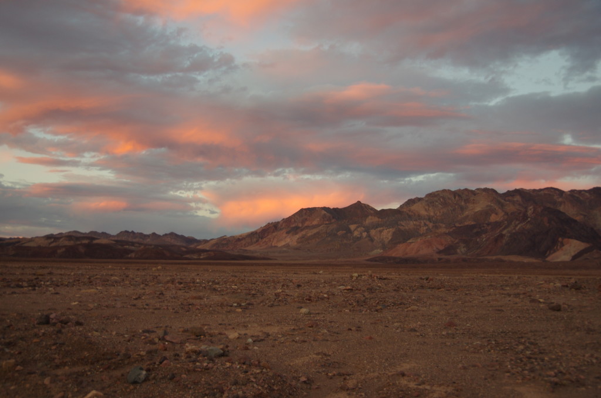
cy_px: 199
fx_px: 600
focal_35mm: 36
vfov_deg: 36.7
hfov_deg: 53.2
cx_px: 300
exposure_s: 1/50
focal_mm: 24
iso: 400
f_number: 4
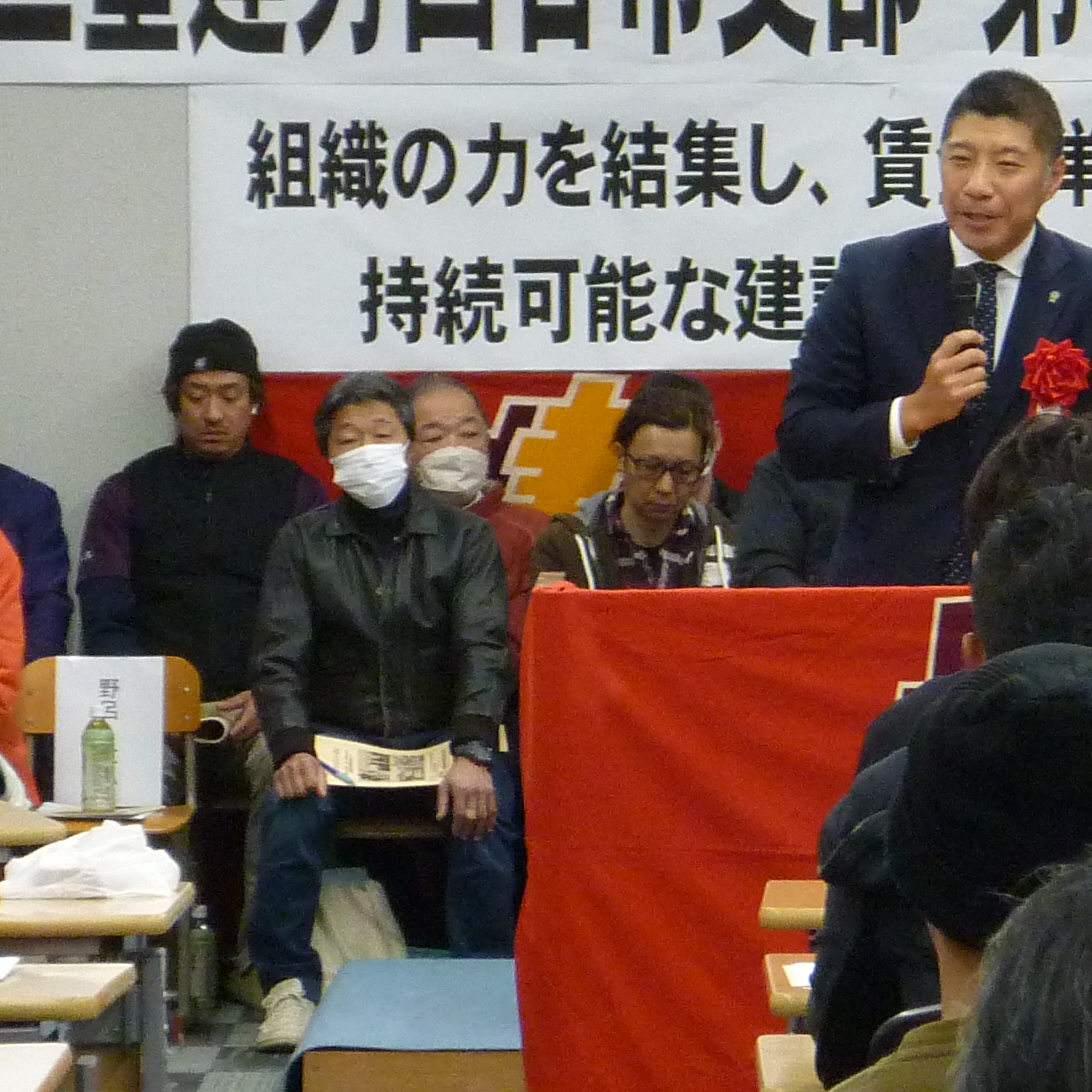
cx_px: 784
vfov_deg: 6.9
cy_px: 436
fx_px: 8994
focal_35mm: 252
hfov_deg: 6.9
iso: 400
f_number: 4.4
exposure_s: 1/60
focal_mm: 14.2
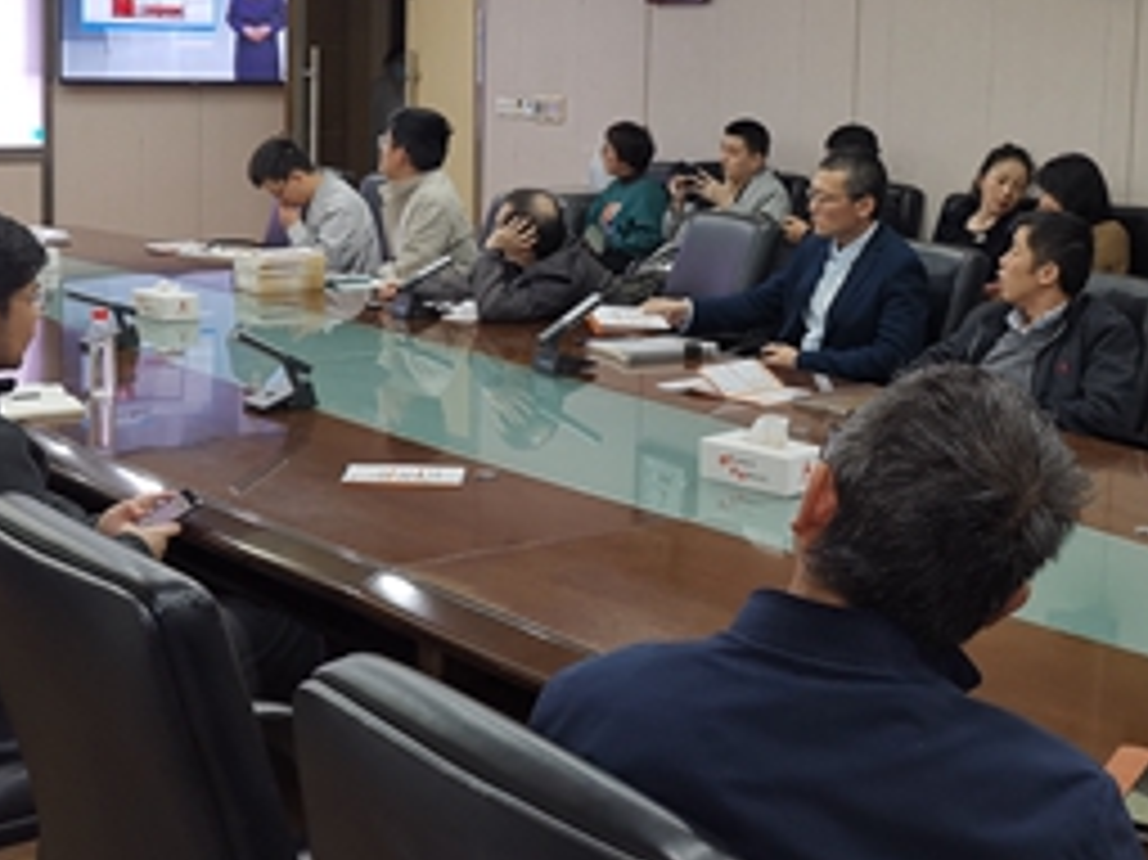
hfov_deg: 35.0
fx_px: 1823
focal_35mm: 55
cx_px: 585
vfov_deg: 26.3
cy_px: 252
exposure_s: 1/100
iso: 100
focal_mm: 4.75
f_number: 1.8
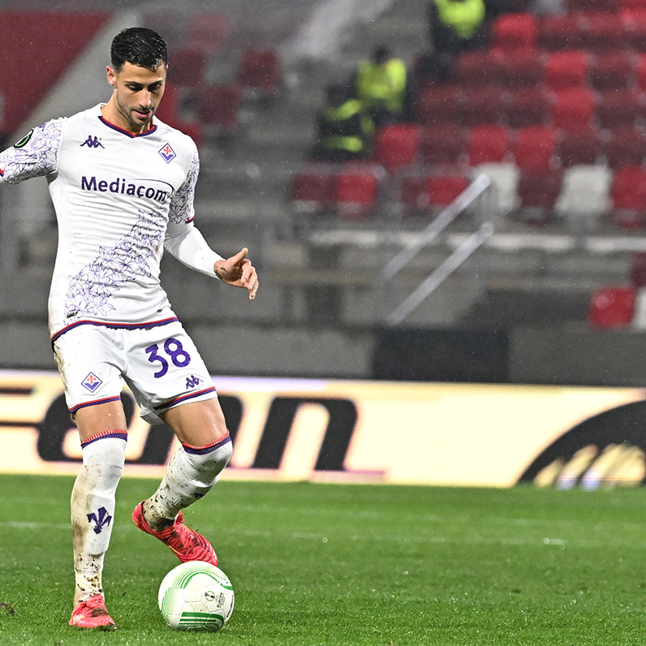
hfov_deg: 3.8
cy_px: 323
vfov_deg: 3.8
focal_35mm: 461
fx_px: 9733
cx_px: 243
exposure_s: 1/1600
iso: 4000
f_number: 4
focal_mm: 240
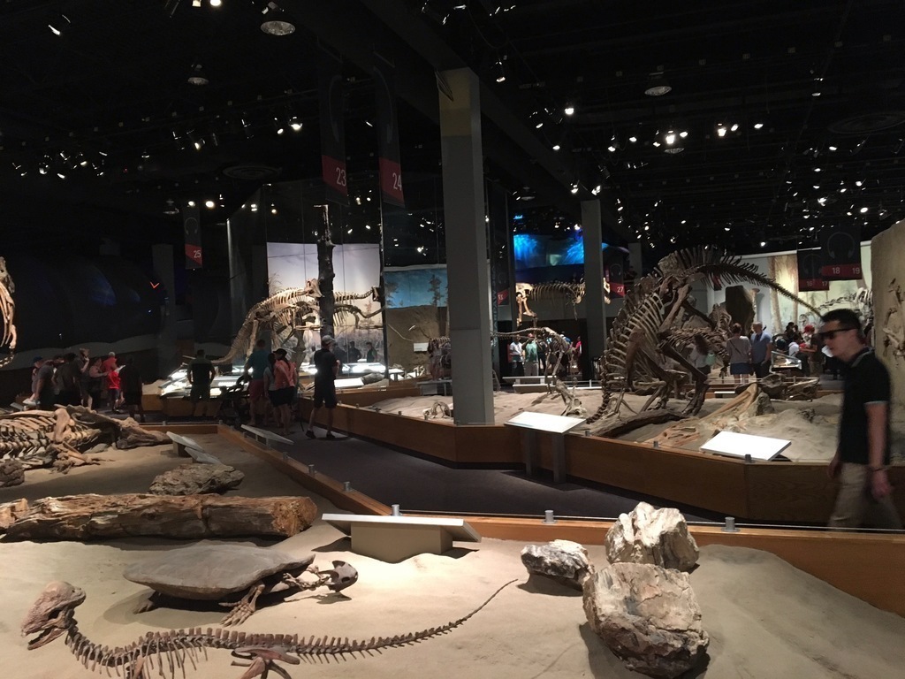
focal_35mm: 29
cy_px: 340
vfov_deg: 48.2
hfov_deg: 61.7
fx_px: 758
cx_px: 452
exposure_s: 1/15
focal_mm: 4.15
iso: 200
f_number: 2.2
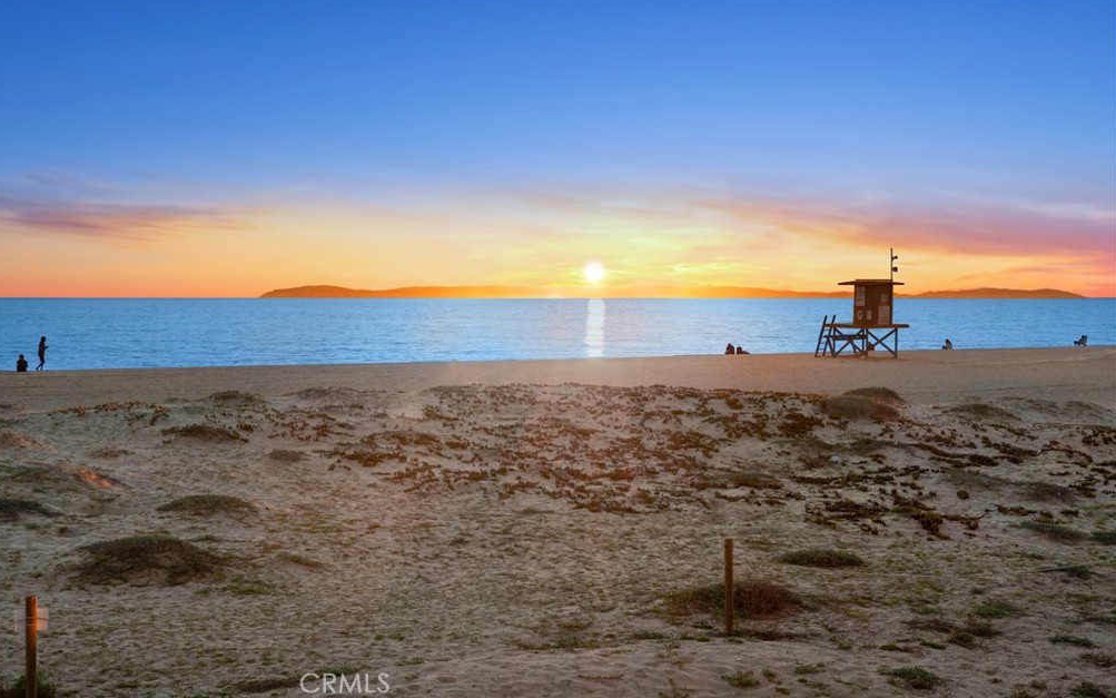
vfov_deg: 24.9
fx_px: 1582
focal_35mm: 52
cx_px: 547
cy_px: 320
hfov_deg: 38.9
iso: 80
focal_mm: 50
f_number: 9
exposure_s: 1/40
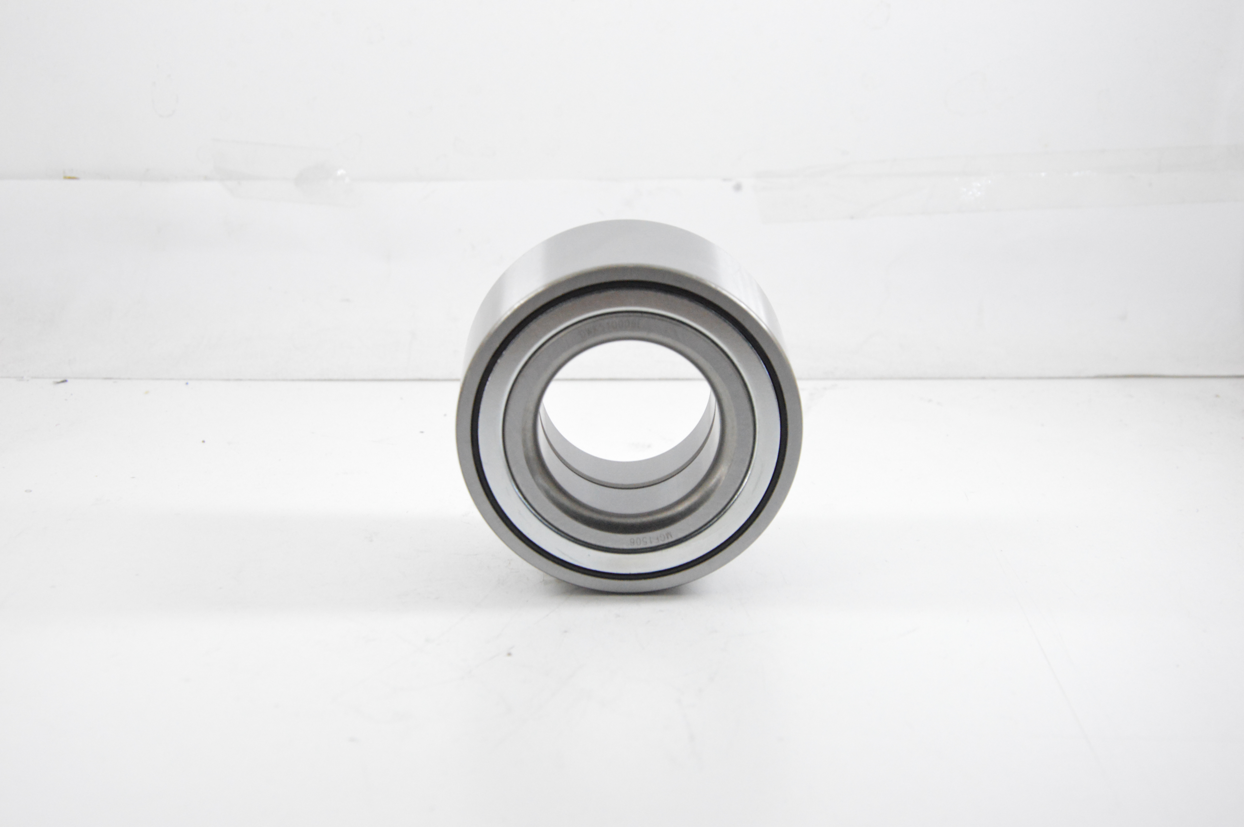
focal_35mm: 72
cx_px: 622
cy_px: 414
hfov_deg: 28.1
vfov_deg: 18.9
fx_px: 2486
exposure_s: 1/100
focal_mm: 48
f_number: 7.1
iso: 3200
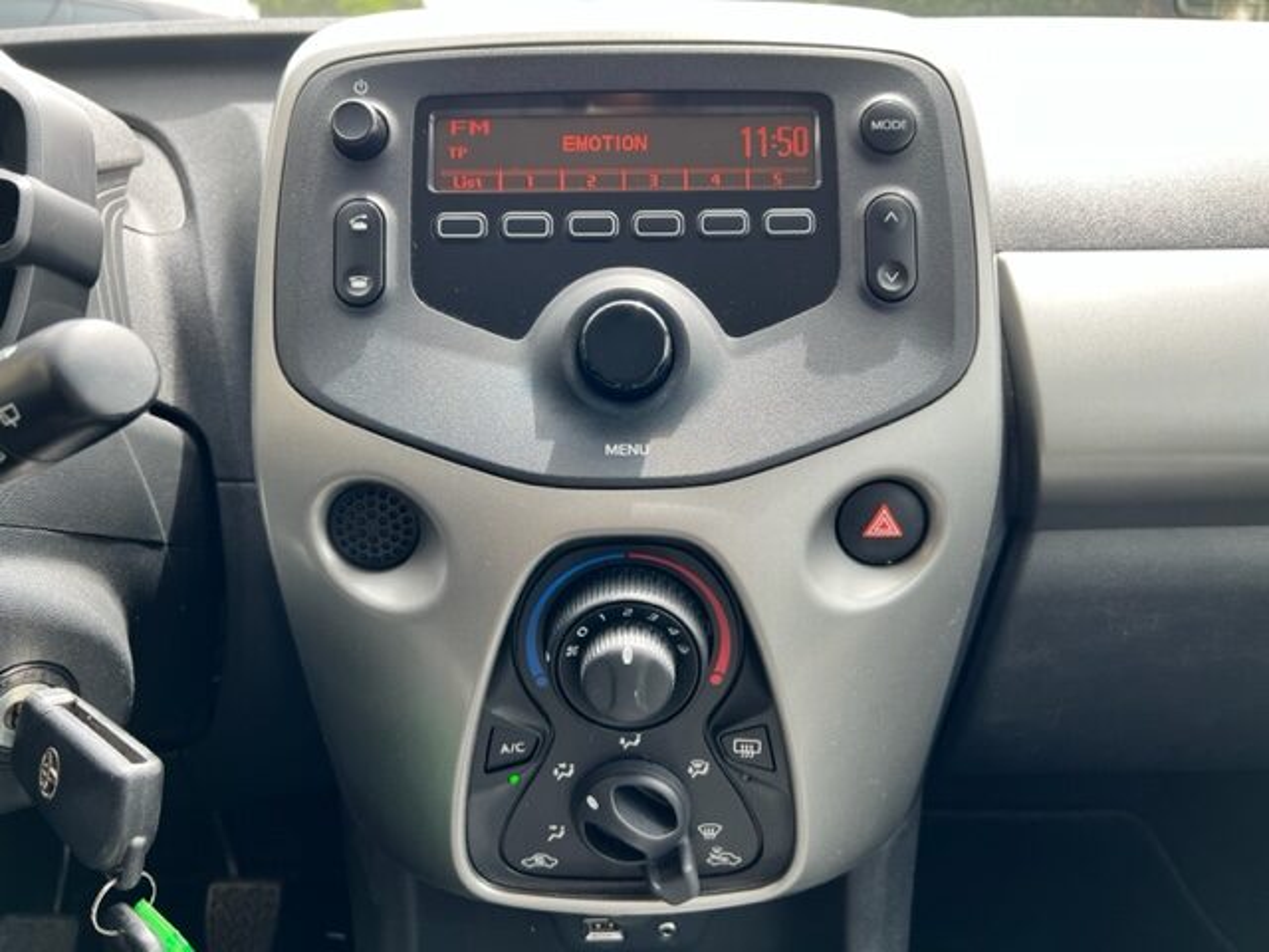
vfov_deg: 53.1
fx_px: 953
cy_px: 476
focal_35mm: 26
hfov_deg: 67.3
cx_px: 634
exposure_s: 1/164
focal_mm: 5.7
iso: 40
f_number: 1.5
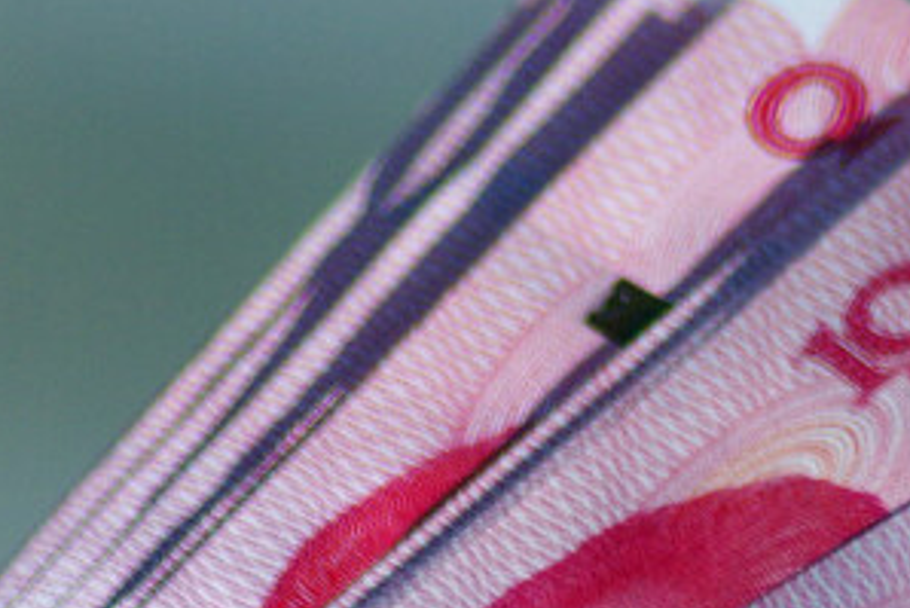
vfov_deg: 0.8
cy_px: 915
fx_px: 45798
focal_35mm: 1811
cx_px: 718
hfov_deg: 1.1
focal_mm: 300
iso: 400
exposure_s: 1/1600
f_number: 5.6
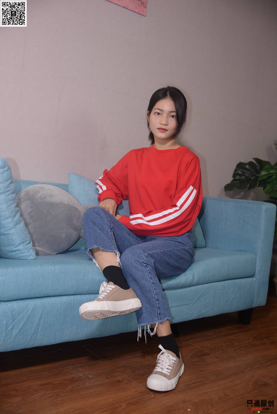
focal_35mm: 35
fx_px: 403
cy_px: 207
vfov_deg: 54.4
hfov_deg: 37.9
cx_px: 138
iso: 640
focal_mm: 35
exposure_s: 1/125
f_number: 5
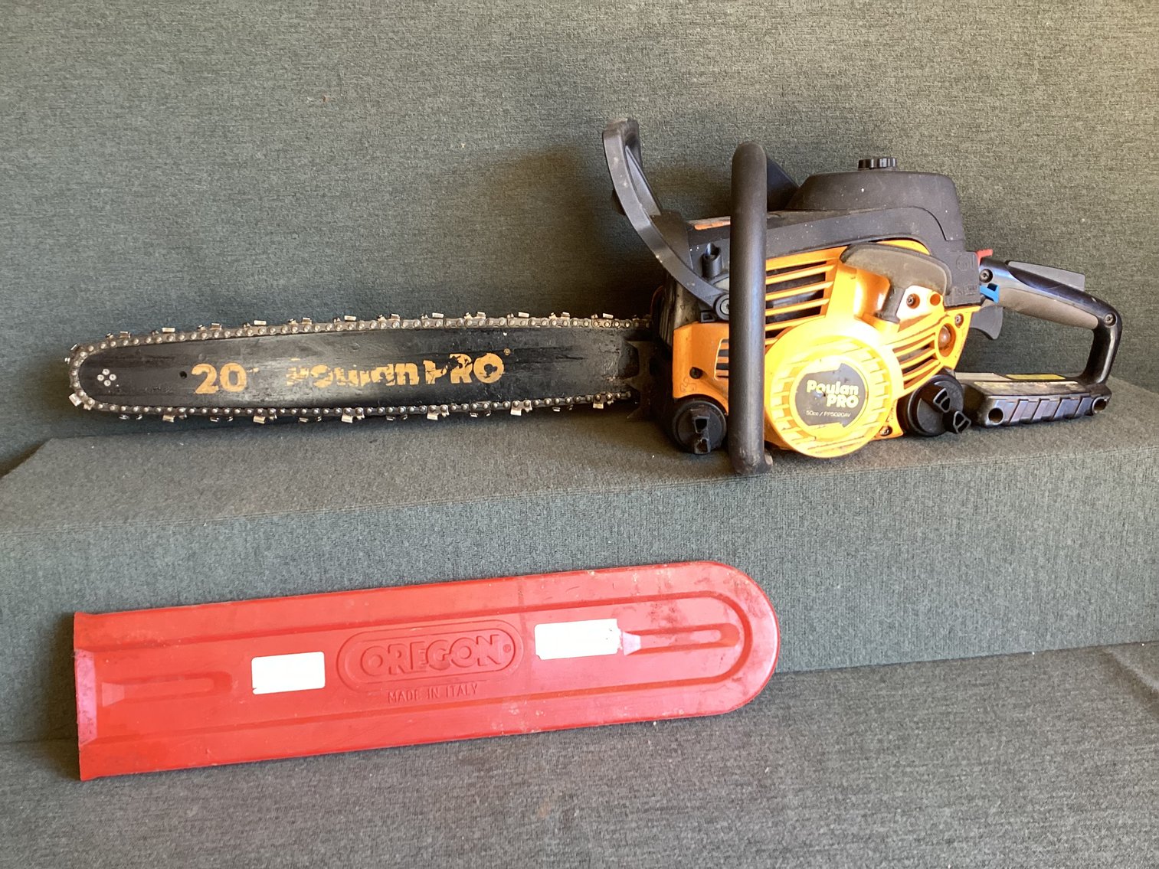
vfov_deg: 45.4
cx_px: 580
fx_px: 1038
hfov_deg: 58.3
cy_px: 434
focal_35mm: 31
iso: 125
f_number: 2.4
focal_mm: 3.3
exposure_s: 1/50
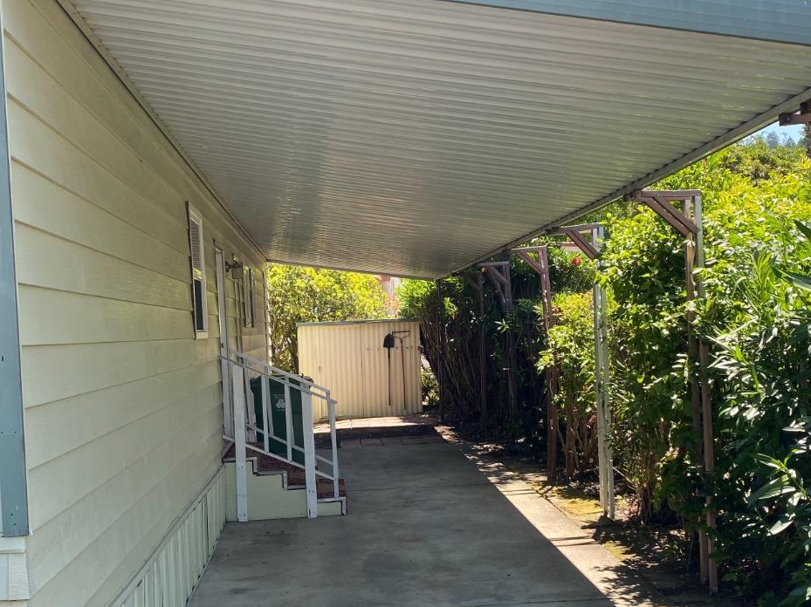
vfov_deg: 34.2
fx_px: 984
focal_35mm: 42
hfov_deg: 44.8
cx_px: 405
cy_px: 376
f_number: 1.8
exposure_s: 1/519
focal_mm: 4.25
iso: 32
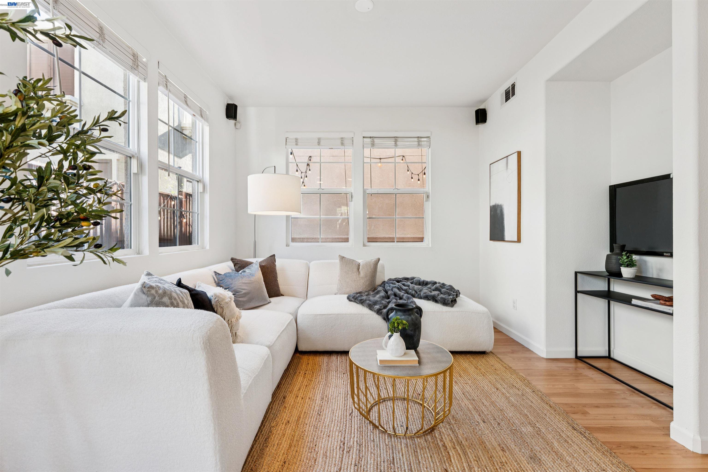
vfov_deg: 73.1
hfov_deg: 96.0
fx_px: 319
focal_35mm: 16
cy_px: 236
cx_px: 354
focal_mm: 16.2
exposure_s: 1/8
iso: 100
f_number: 8
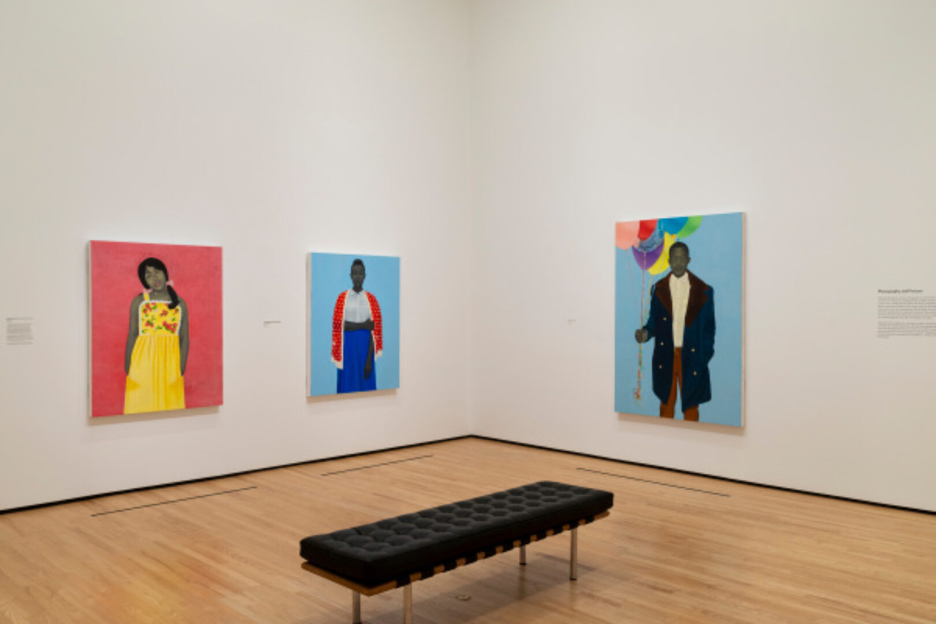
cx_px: 468
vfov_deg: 41.1
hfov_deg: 58.7
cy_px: 312
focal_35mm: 32
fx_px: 832
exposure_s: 1/13
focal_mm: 32
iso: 400
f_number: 8
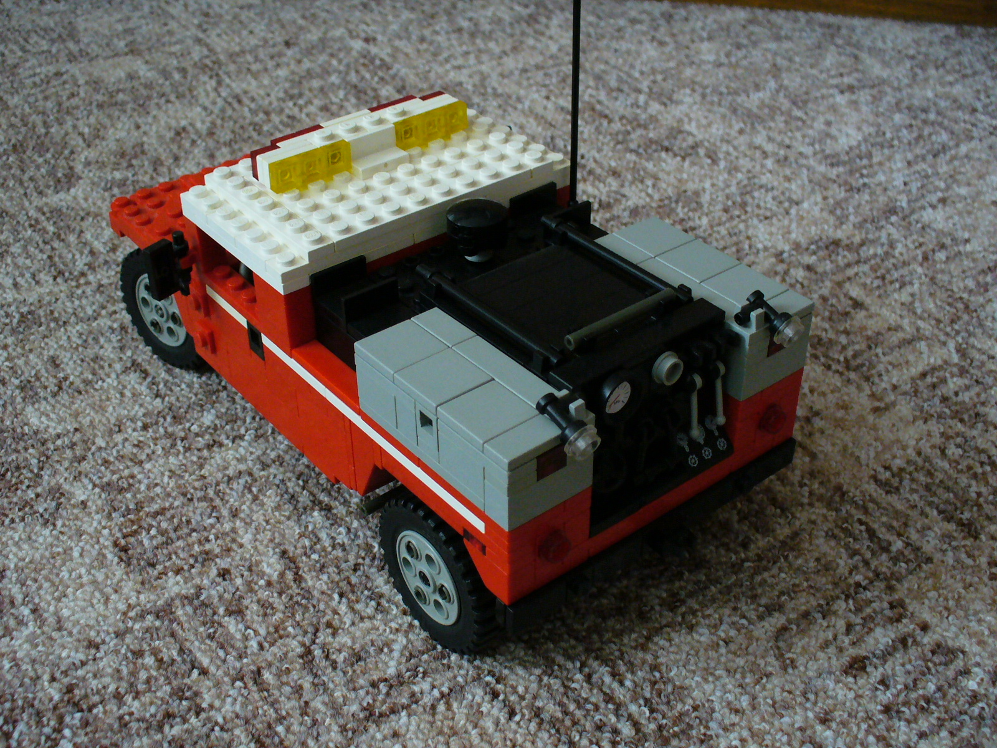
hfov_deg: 45.8
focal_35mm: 41
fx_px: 1181
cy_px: 374
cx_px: 498
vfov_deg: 35.1
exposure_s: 1/20
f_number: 2.8
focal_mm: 6.1
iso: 200
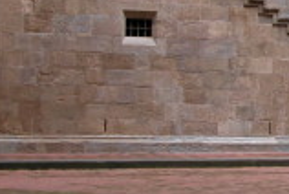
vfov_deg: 10.3
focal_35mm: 134
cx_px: 441
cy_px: 68
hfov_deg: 14.2
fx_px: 1078
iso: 100
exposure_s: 1/40.2
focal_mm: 8.9
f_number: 2.8
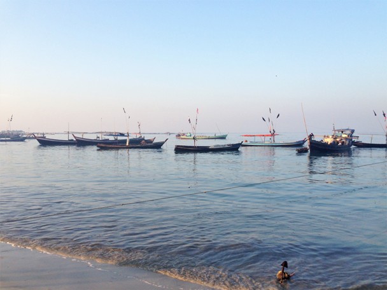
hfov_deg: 55.4
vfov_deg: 42.9
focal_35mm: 33
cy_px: 145
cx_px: 194
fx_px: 369
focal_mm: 4.12
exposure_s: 1/570
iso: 50
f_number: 2.4
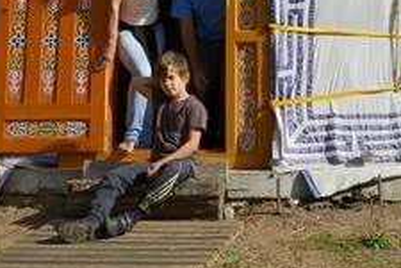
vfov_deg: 18.9
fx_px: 791
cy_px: 27
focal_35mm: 71
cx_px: 223
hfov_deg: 28.4
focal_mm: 38
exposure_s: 1/250
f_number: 9
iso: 200
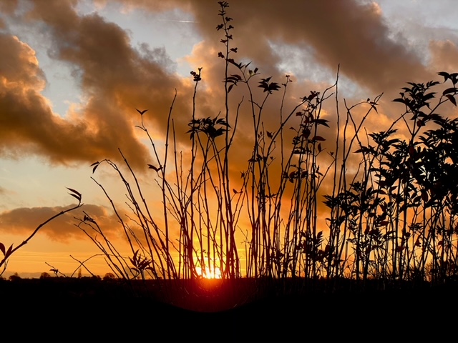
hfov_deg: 36.8
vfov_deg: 28.0
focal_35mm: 52
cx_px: 229
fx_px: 688
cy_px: 172
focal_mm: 6
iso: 20
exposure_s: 1/505
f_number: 2
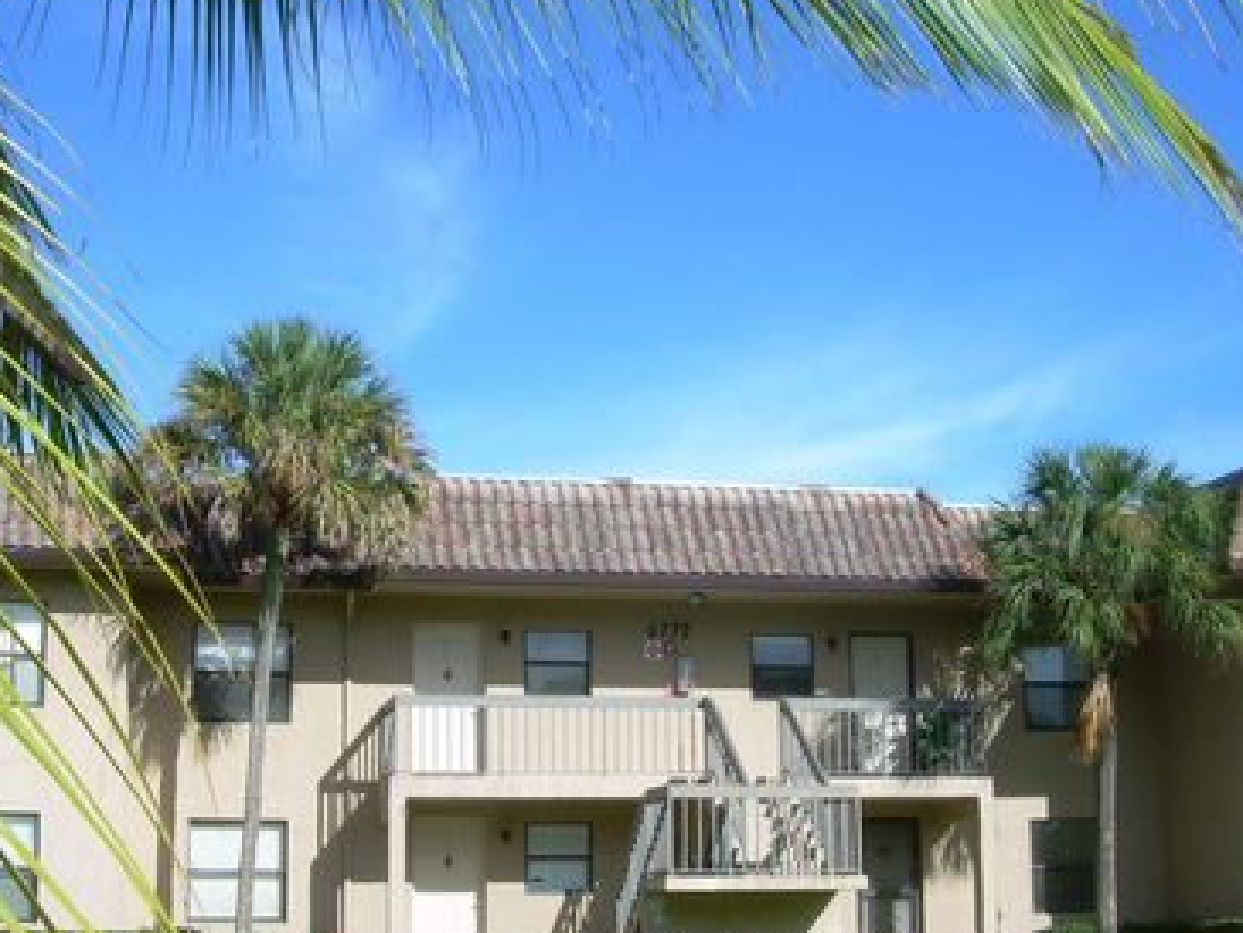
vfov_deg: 28.0
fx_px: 1868
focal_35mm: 52
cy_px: 478
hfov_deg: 36.7
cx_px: 504
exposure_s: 1/354
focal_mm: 6.3
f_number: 4.6
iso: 50
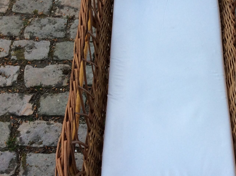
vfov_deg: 22.5
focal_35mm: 65
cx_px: 186
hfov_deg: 29.3
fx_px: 442
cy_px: 78
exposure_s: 1/203
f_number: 2.4
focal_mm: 3.3
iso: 32
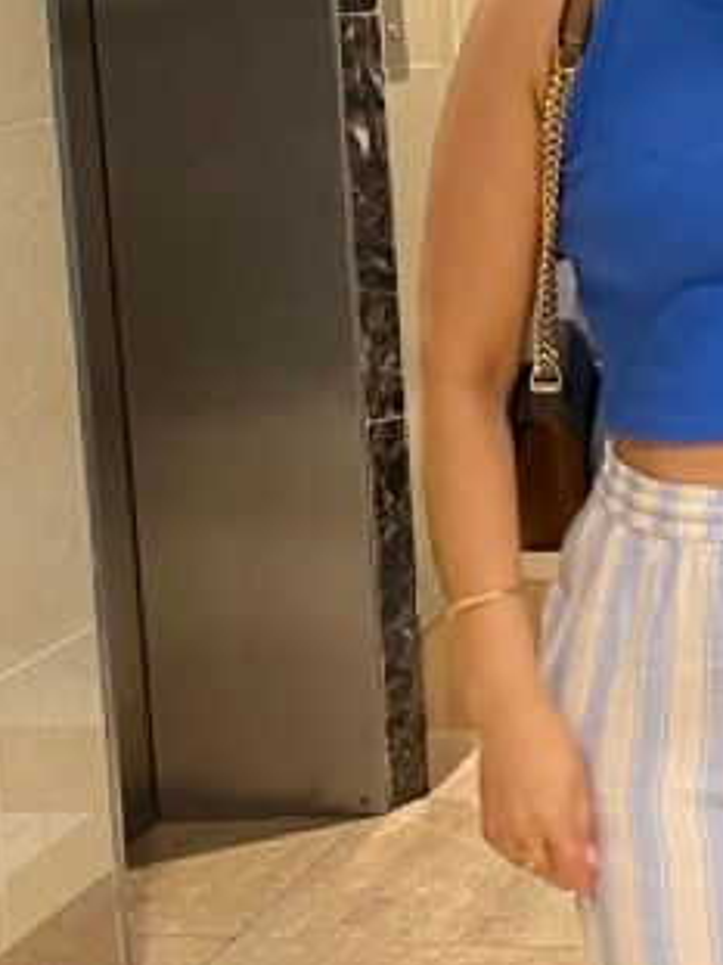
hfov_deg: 13.7
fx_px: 2982
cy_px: 465
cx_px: 633
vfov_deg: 18.4
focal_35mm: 107
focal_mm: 5.7
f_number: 1.5
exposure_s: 1/50
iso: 250
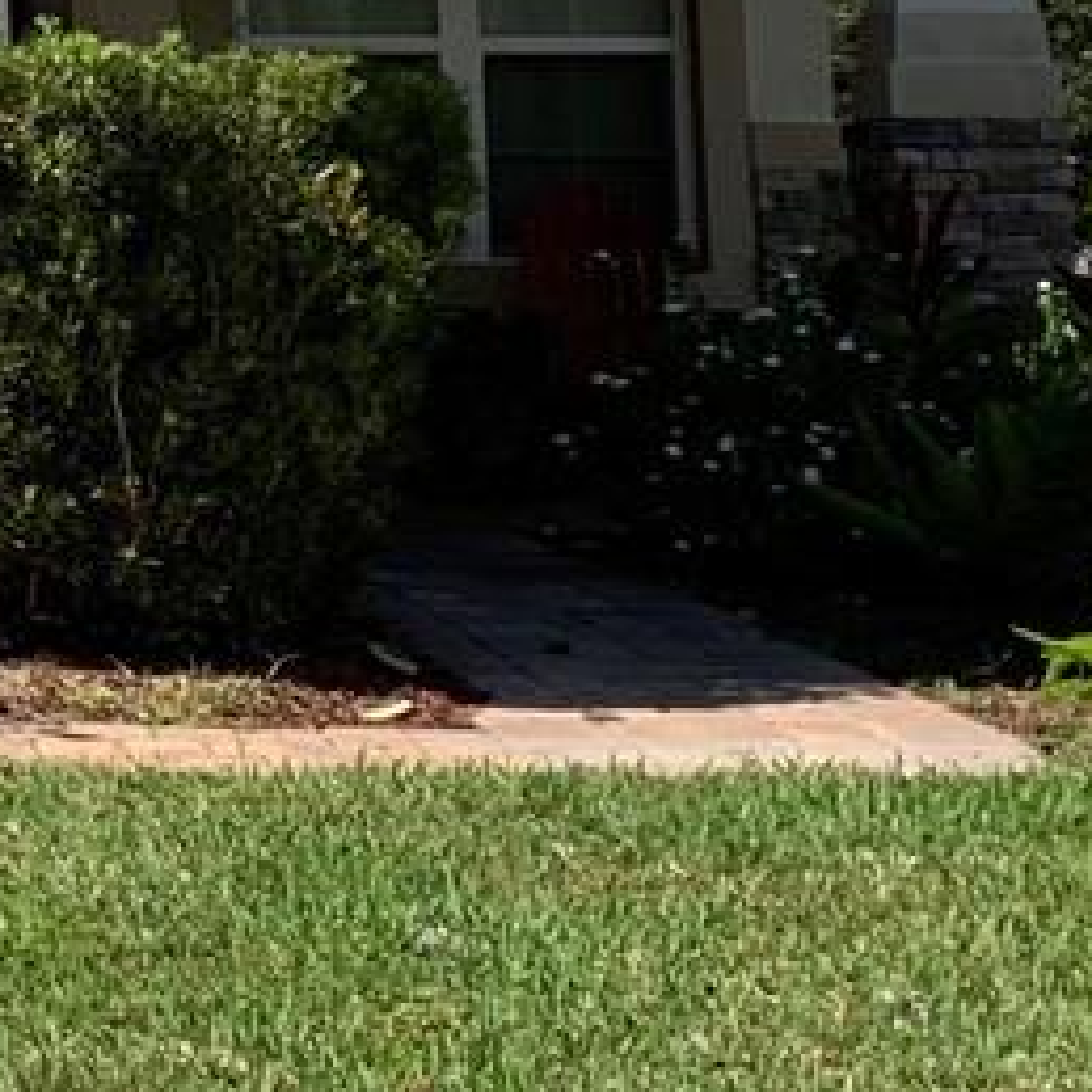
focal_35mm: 142
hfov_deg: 11.1
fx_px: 5068
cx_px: -1117
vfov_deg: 11.8
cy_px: -493
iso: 25
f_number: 1.8
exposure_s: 1/2075
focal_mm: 4.25
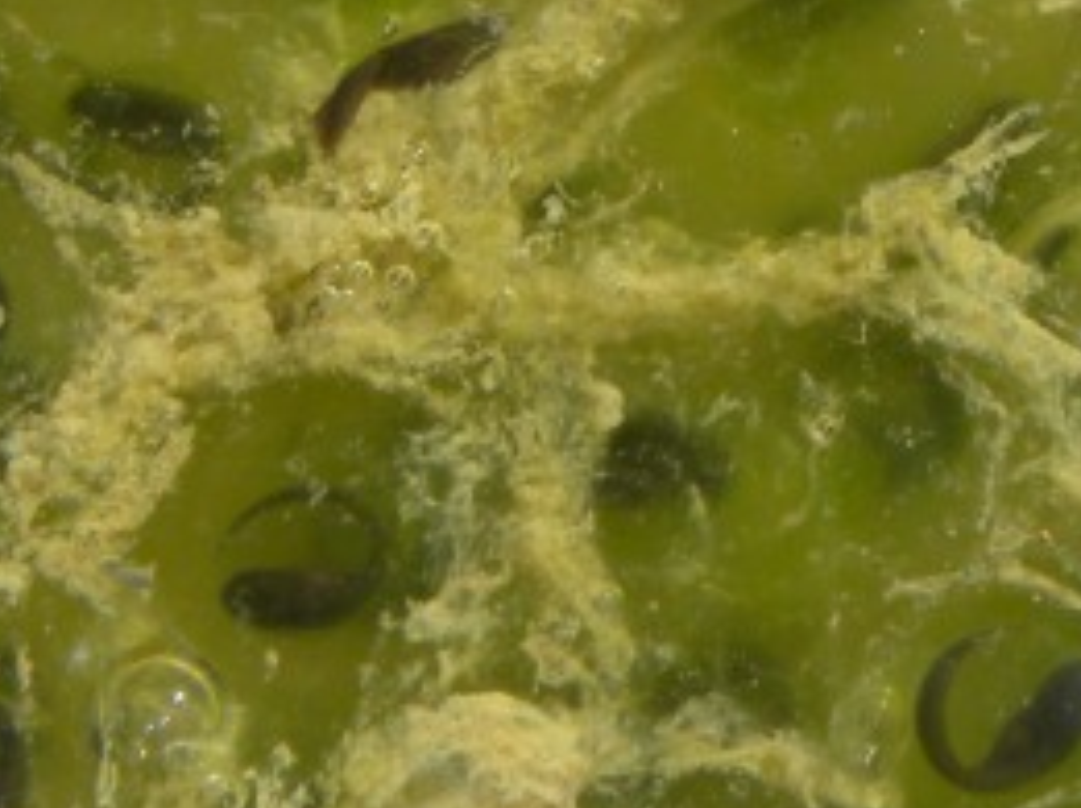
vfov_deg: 4.4
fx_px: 10416
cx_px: 1226
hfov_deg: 5.9
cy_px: -667
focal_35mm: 334
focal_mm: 15.1
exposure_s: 1/124
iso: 64
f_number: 8
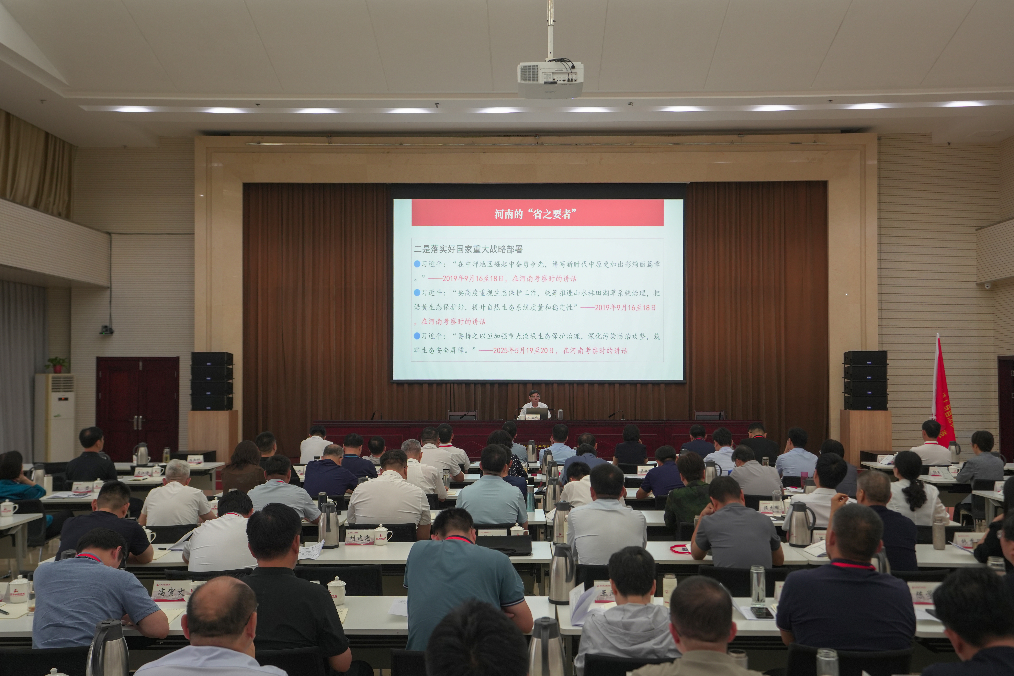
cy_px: 338
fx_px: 986
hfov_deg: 54.4
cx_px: 507
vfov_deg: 37.9
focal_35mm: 35
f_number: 4
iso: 640
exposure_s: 1/60
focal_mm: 35
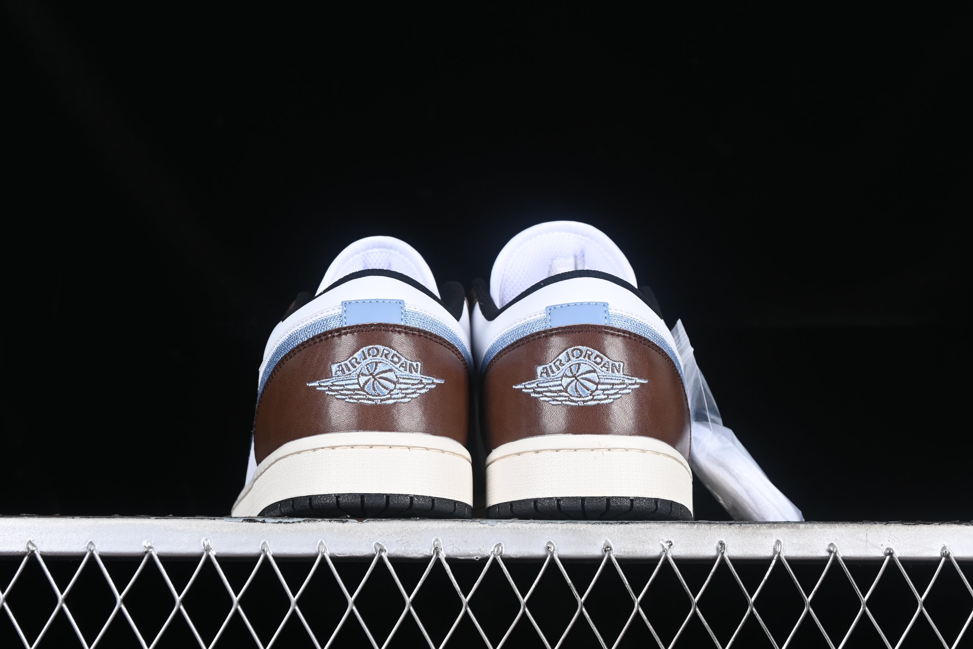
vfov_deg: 18.2
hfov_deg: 27.0
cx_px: 486
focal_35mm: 75
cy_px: 324
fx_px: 2027
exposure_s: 1/80
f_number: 7.1
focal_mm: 50
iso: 160
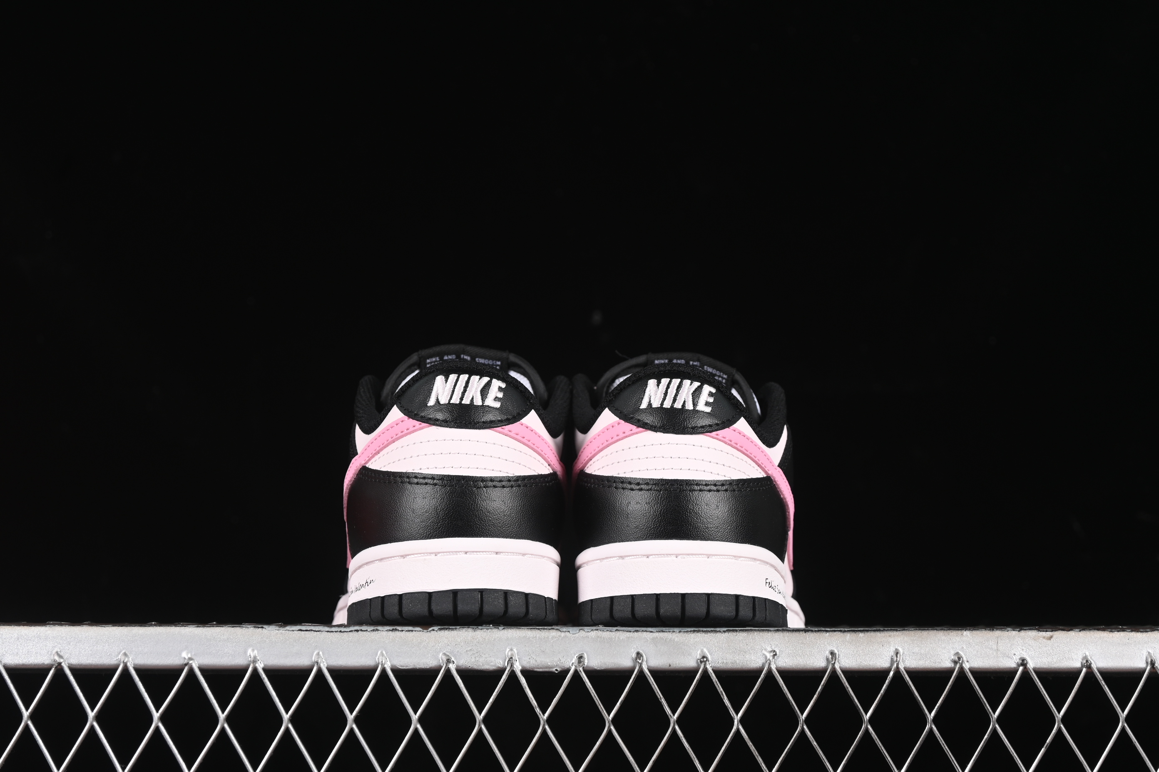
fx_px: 2414
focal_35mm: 75
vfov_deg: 18.2
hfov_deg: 27.0
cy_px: 386
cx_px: 580
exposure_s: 1/60
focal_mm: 50
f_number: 6.3
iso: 160
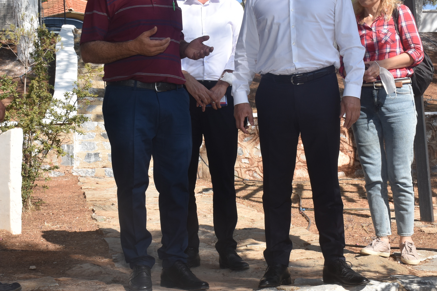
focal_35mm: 59
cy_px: 82
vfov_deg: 22.8
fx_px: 716
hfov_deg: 33.9
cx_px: 193
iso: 320
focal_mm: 26
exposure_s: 1/250
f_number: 13
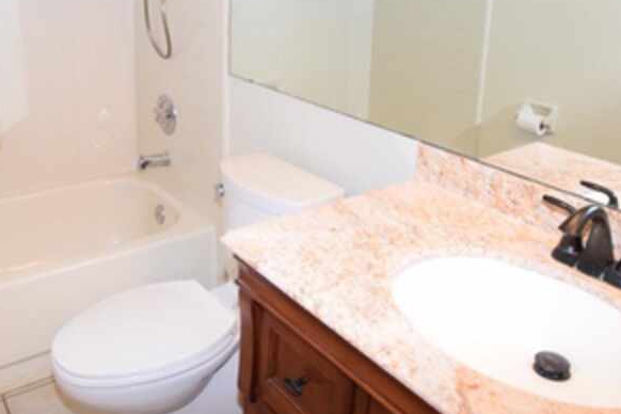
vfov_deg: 38.8
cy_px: 98
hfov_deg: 57.0
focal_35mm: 33
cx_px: 268
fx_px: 569
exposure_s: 1/100
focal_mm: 10
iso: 800
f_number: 5
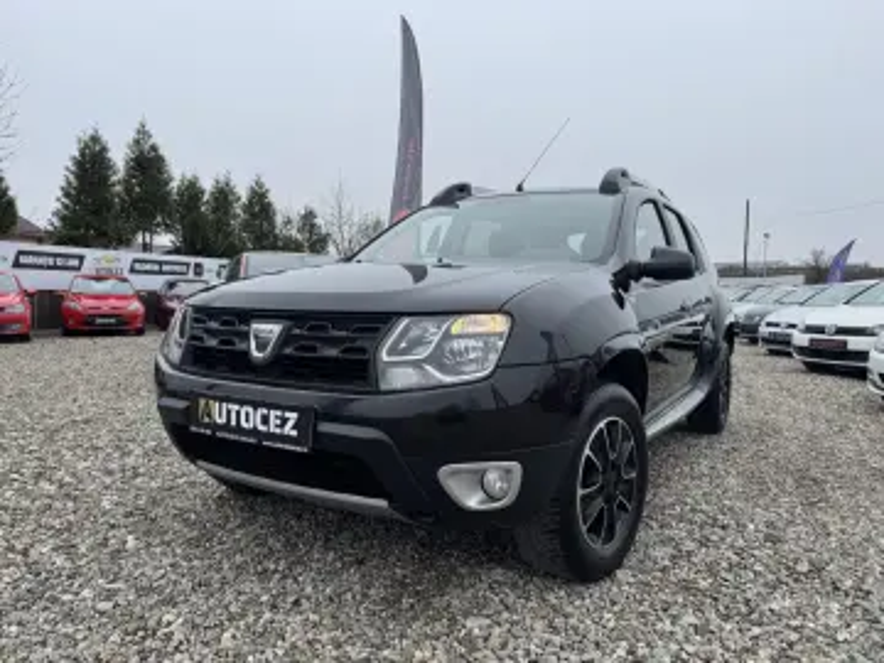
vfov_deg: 56.8
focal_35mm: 24
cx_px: 442
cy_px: 332
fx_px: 613
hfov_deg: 71.6
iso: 80
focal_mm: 6.76
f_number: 1.78
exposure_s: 1/1026
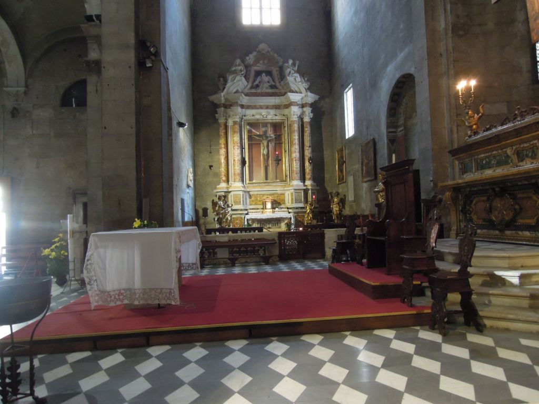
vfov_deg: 56.8
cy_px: 202
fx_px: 374
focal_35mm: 24
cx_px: 270
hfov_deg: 71.6
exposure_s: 1/8
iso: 640
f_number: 2.8
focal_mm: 4.3
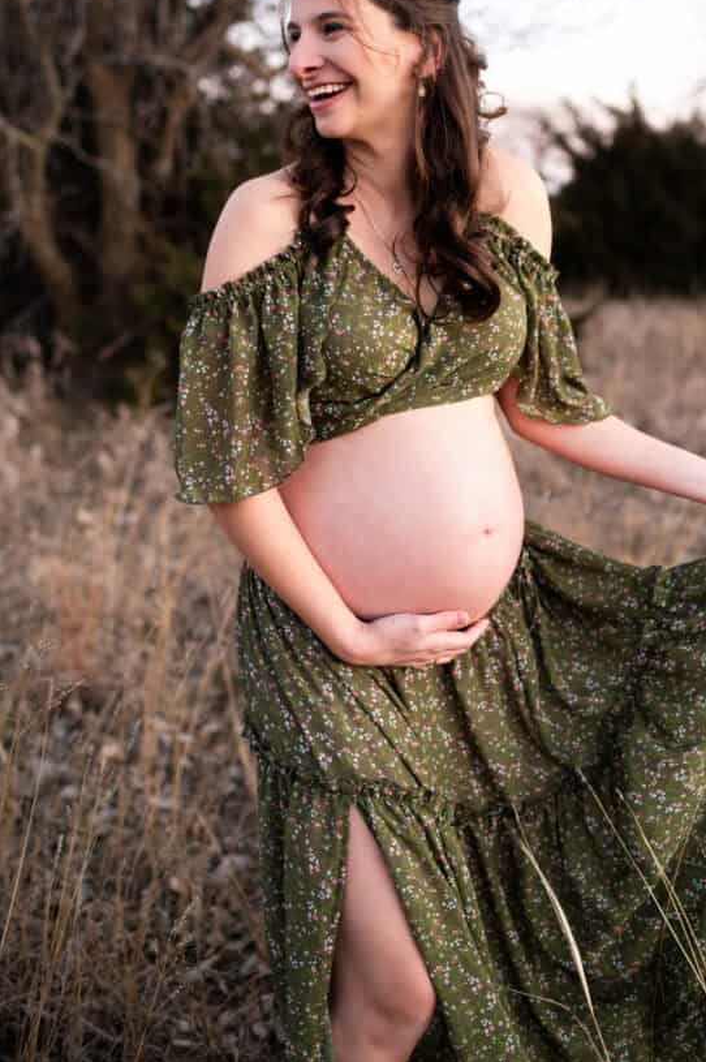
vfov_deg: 44.2
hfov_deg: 30.4
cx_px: 401
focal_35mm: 44
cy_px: 399
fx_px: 1296
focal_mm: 35
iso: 800
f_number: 2.2
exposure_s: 1/250
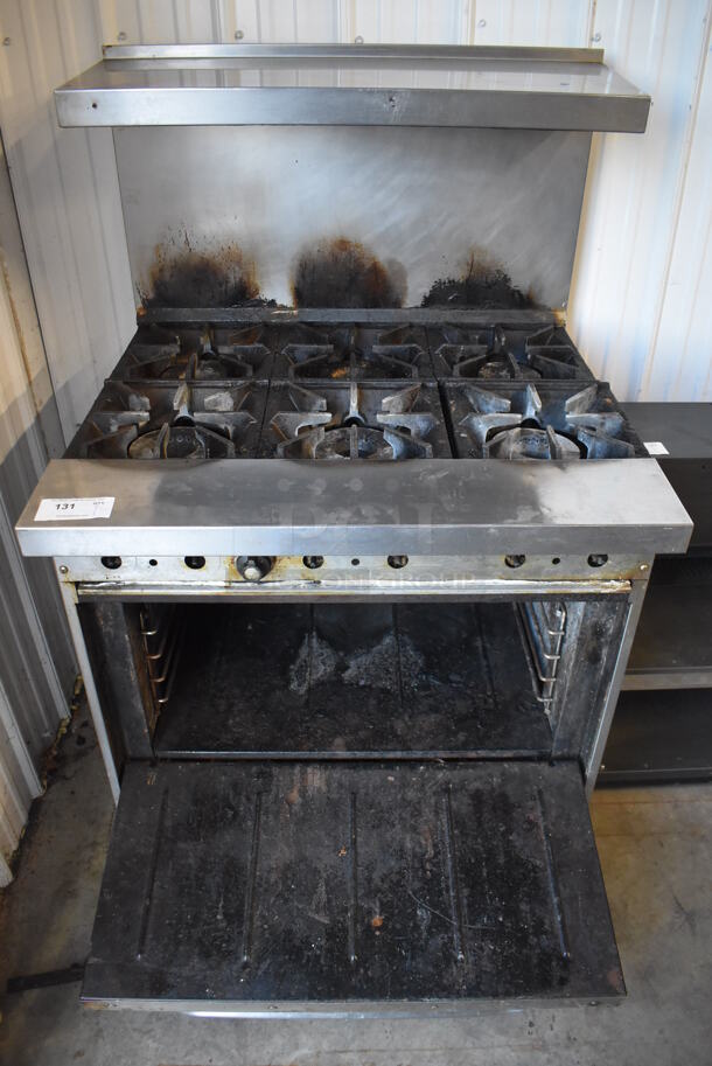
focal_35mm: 27
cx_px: 356
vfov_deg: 67.3
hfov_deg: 48.0
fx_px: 800
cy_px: 533
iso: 3200
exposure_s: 1/125
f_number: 3.5
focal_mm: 18
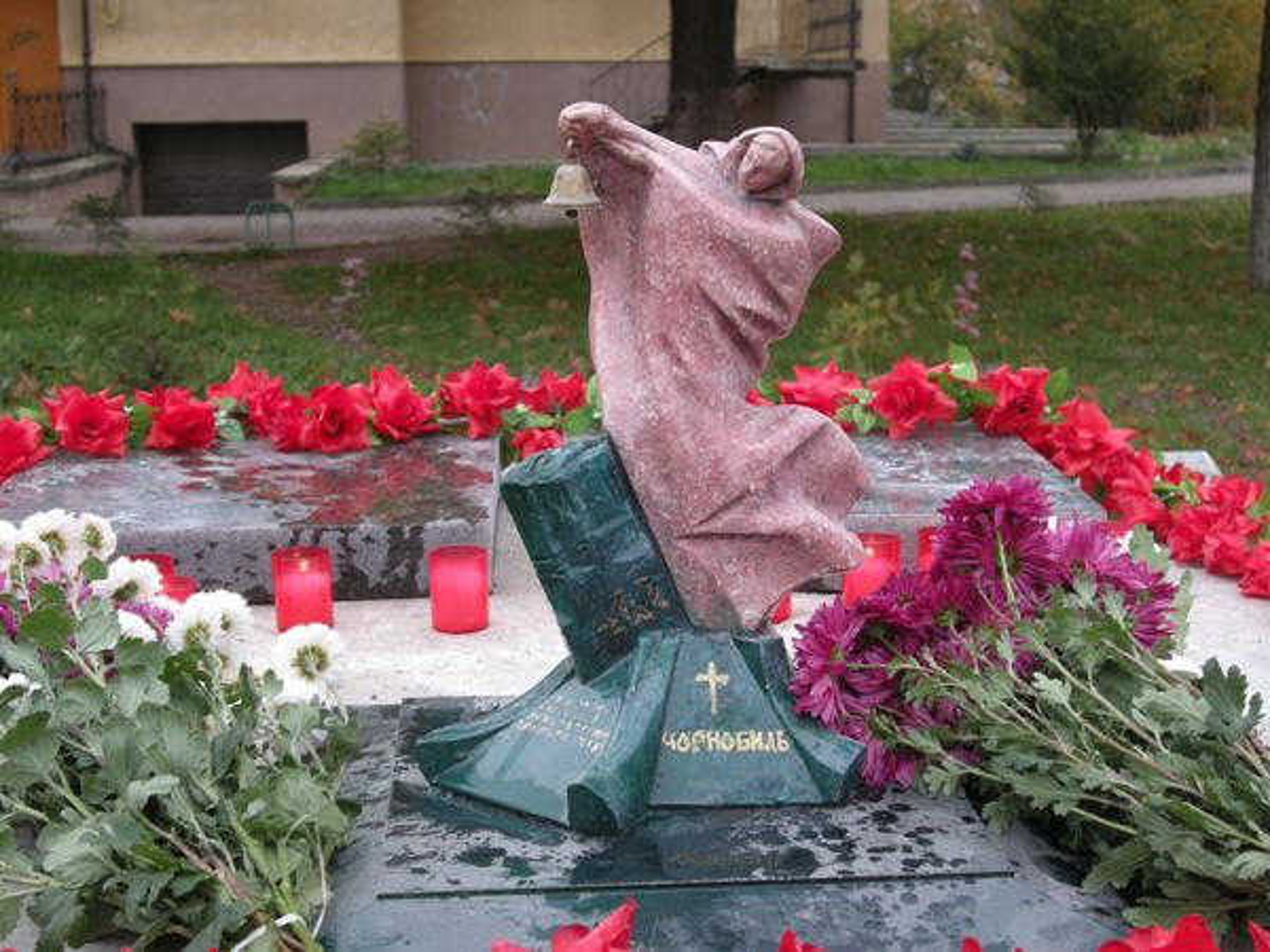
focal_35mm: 54
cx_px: 635
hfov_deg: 35.5
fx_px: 1981
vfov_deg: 27.0
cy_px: 476
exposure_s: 1/58.7
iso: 64
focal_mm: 11.5
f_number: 3.4
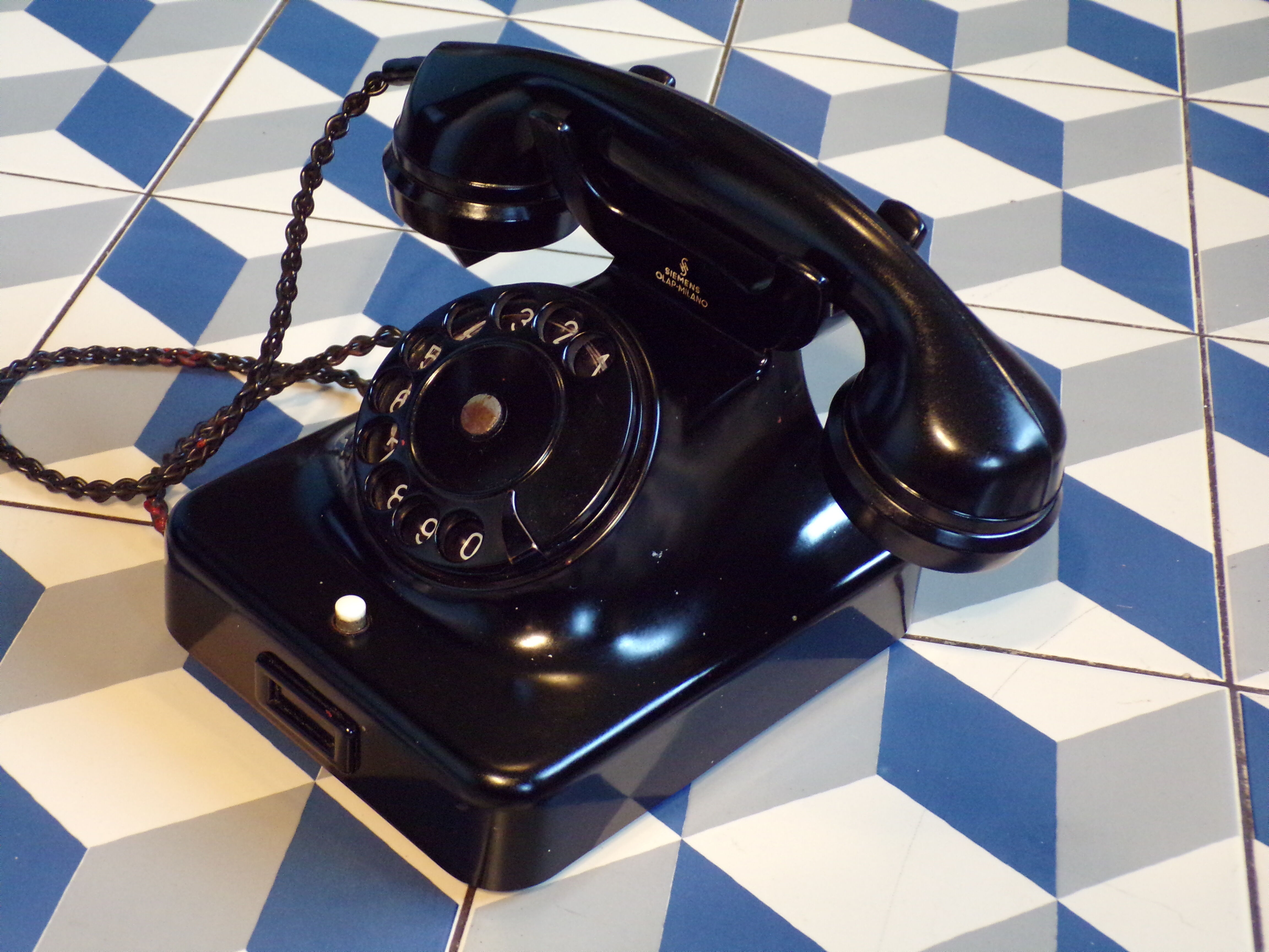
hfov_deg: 34.3
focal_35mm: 56
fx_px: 2053
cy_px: 476
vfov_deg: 26.1
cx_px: 634
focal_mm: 10.1
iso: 504
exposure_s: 1/17
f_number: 3.7
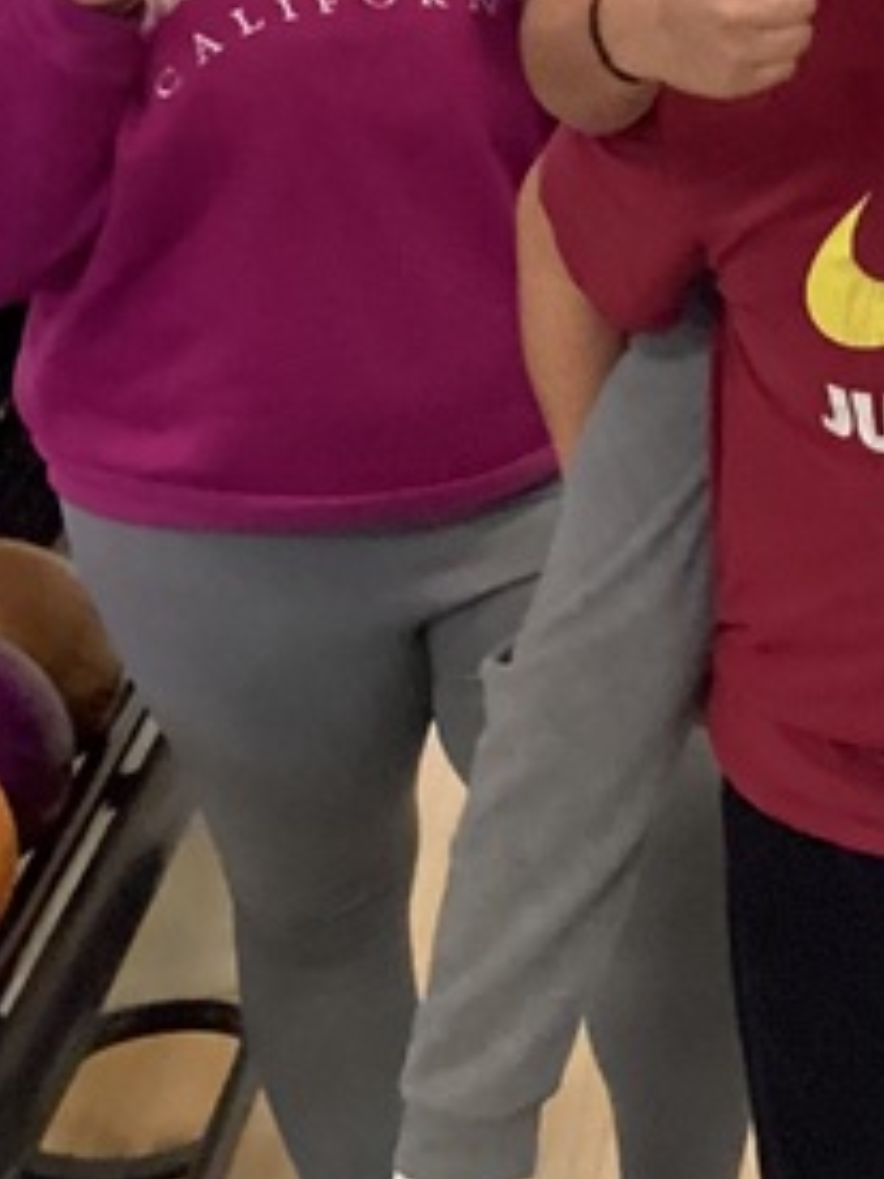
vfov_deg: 17.1
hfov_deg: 12.3
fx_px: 3916
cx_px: 1268
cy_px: 585
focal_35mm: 115
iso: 640
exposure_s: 1/30
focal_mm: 3.3
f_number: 2.4
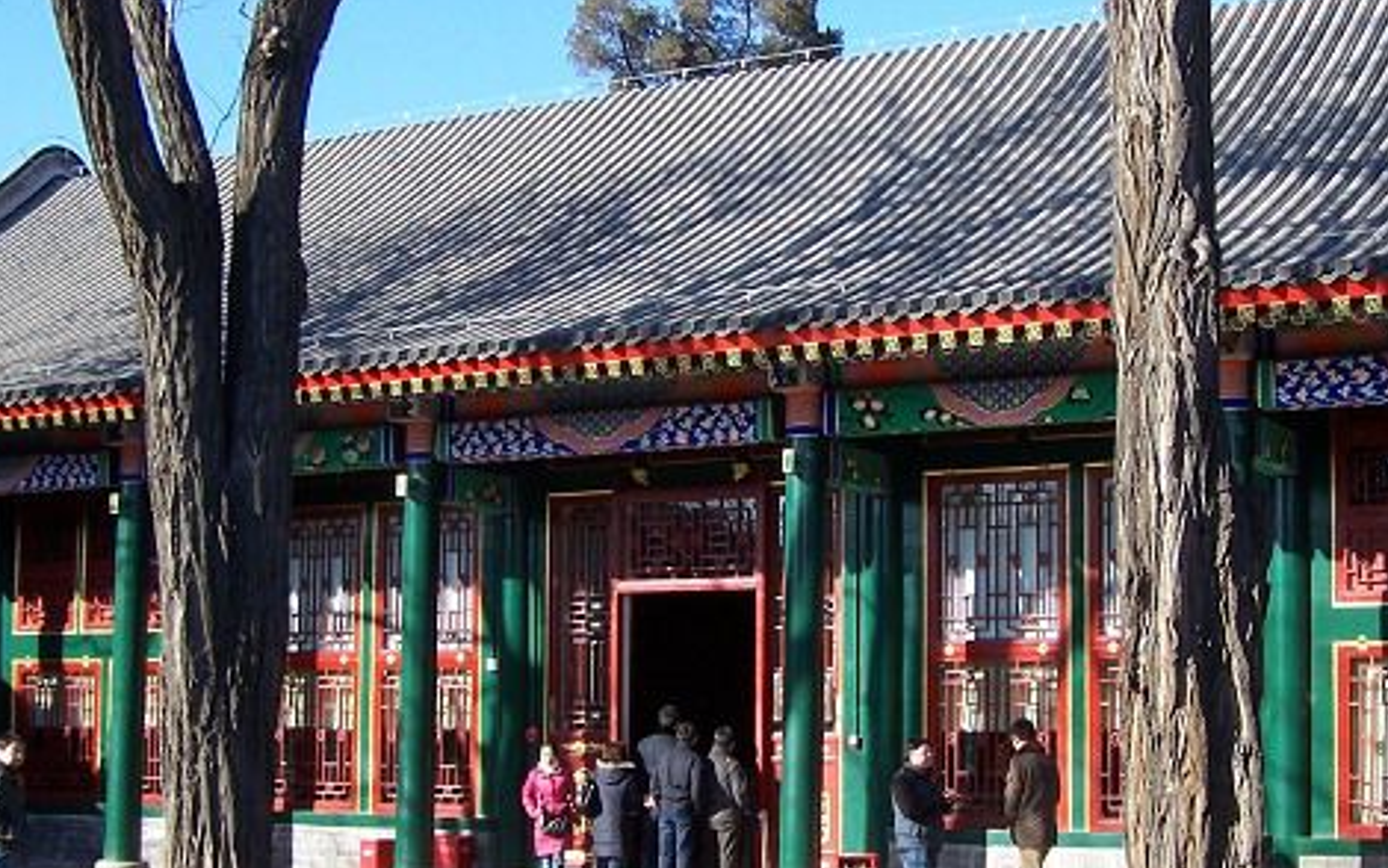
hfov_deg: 34.0
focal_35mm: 60
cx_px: 780
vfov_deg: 21.6
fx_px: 2270
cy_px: 521
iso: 80
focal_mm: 6.3
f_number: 2.8
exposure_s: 1/500
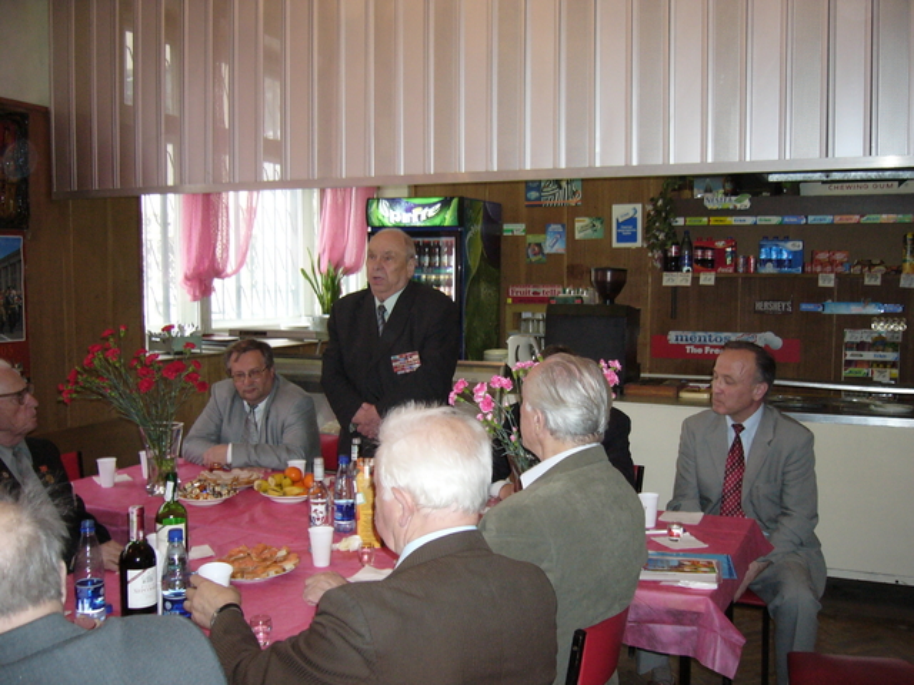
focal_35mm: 35
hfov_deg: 52.6
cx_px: 457
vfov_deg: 40.7
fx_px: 924
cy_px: 342
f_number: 2.8
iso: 200
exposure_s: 1/60
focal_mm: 5.8
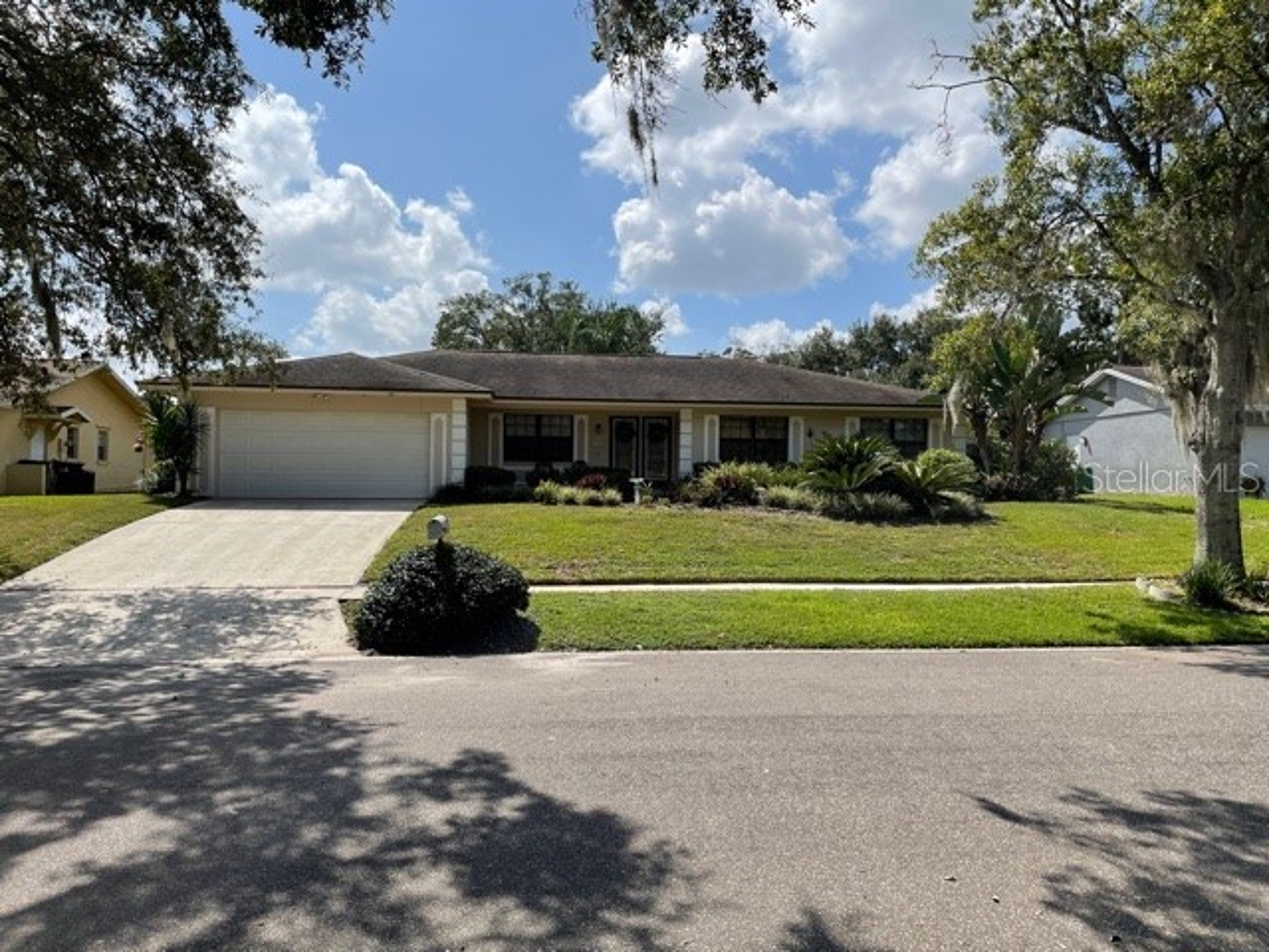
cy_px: 476
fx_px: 953
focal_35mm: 26
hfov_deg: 67.3
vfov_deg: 53.1
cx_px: 634
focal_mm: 4.2
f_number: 1.6
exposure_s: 1/5814
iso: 32
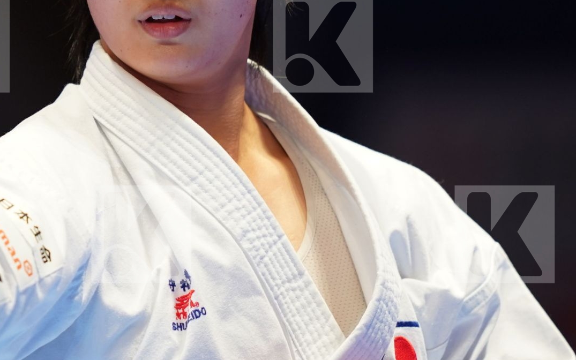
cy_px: 44
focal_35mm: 1024
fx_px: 16075
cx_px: 141
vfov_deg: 1.3
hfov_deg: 2.1
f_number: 2.8
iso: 800
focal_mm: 400
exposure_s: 1/250
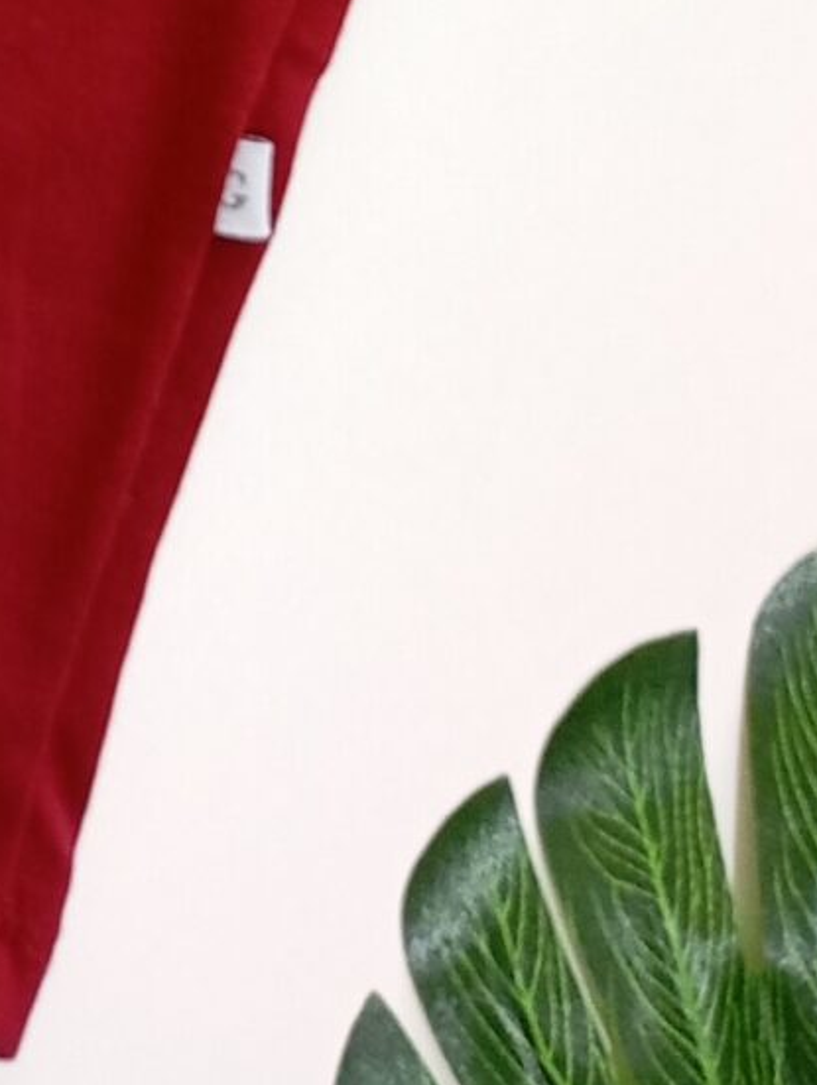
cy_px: -1229
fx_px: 4080
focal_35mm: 130
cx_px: -602
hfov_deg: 10.8
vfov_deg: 12.8
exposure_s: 1/33.3
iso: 609
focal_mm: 4.27
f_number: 1.8
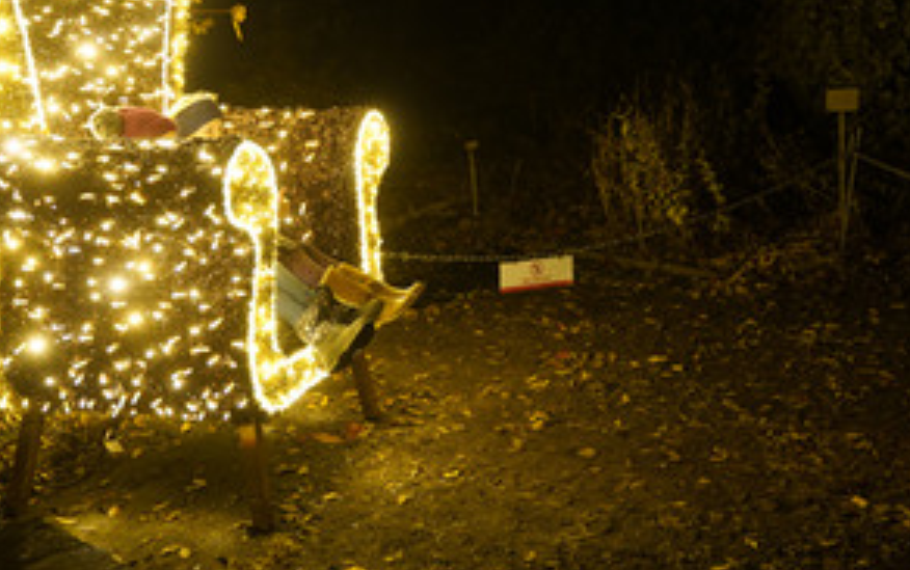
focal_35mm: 44
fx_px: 1092
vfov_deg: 28.7
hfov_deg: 44.9
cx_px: 559
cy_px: 128
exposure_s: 1/30
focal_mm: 28
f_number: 2.8
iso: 1600
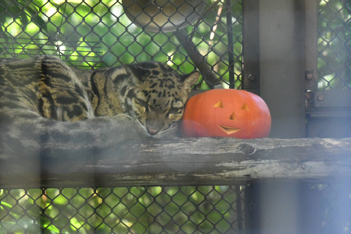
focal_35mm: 555
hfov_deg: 3.7
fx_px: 5411
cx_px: 176
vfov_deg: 2.5
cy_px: 117
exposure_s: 1/200
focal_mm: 370
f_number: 6.3
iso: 12800
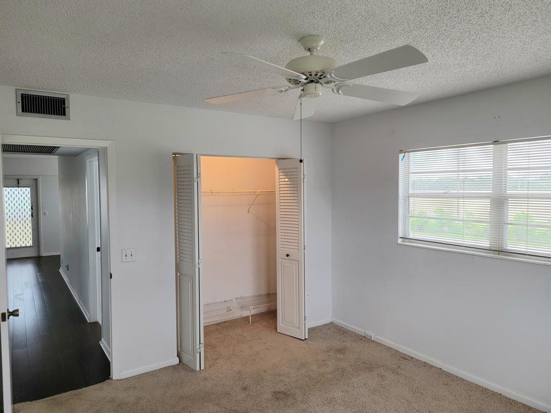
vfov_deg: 56.8
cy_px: 206
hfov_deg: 71.6
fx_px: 382
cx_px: 276
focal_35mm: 24
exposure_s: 1/119
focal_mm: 6.7
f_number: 1.8
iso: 64
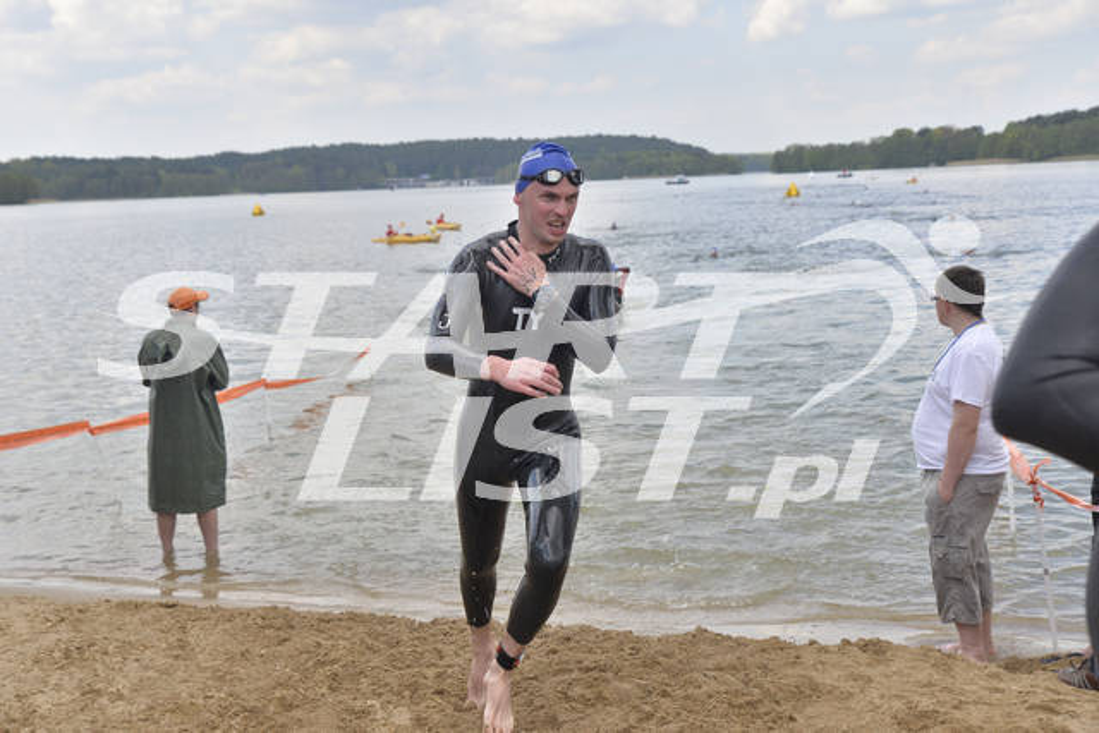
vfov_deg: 28.1
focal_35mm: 48
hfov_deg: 41.1
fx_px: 1466
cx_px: 550
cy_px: 366
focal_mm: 48
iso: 400
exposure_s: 1/1600
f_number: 5.6
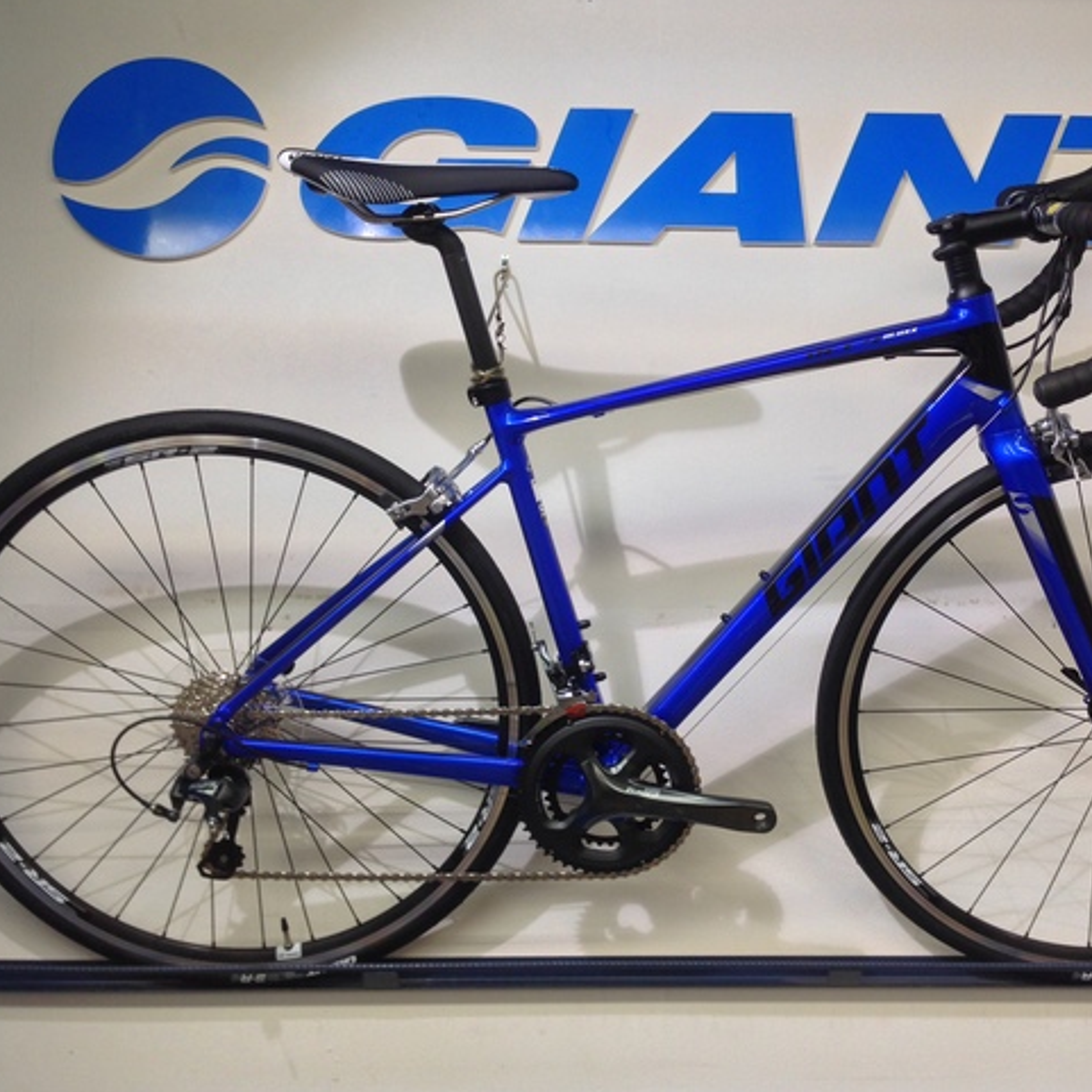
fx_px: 1428
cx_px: 681
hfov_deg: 41.6
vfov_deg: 41.9
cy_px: 535
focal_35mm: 40
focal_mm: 4.12
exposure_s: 1/40
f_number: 2.4
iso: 50
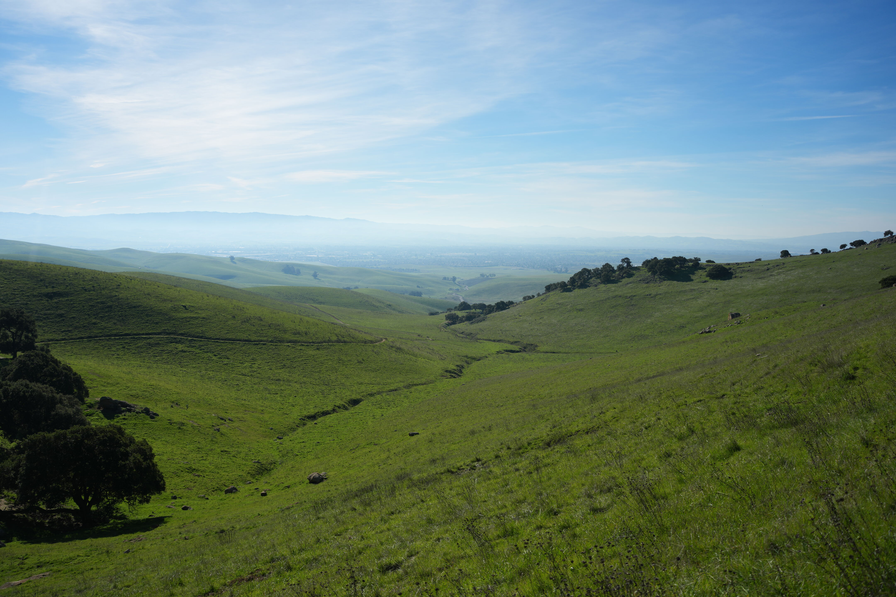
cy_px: 298
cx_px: 448
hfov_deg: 65.5
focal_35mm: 28
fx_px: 697
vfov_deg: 46.4
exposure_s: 1/1000
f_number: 5
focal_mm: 28
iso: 100
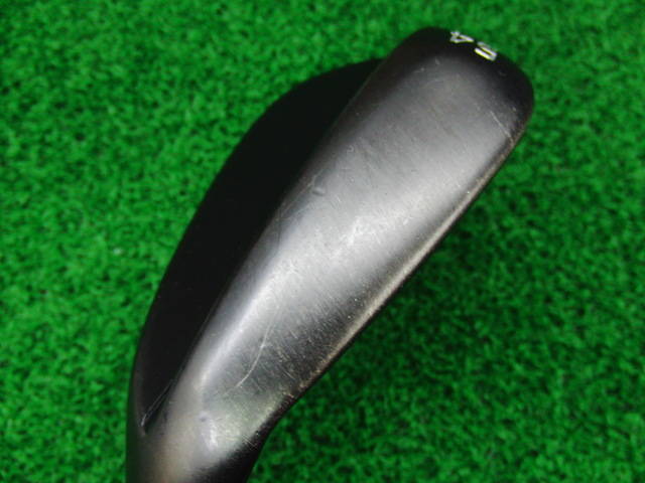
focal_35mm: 37
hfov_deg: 50.1
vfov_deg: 38.7
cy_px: 242
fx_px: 689
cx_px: 322
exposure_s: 1/40
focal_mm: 6.42
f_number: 3.6
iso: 400
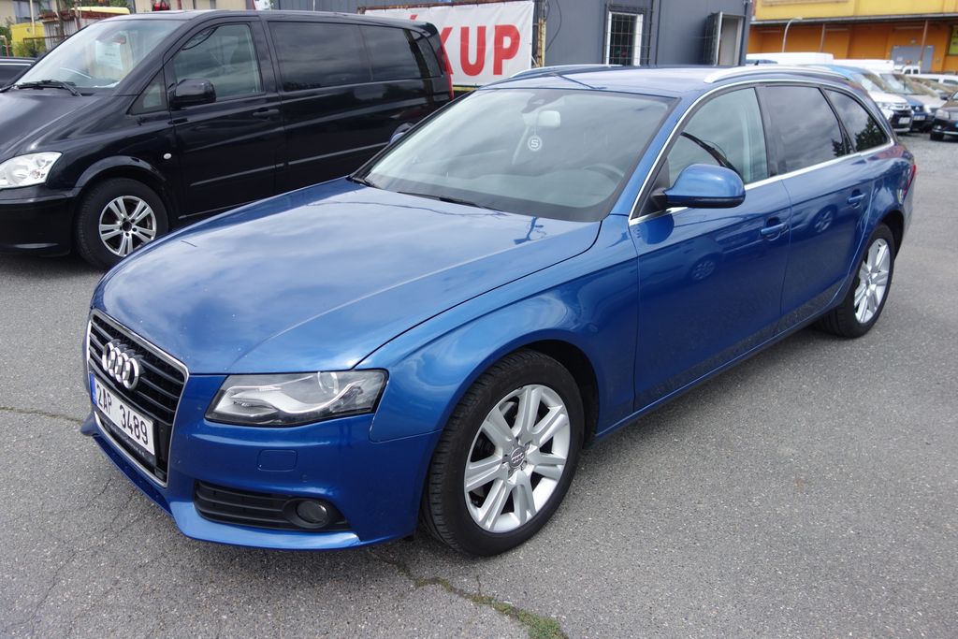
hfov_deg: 65.5
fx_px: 745
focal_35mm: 28
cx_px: 479
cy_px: 320
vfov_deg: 46.4
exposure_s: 1/2000
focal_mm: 10.4
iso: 125
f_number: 2
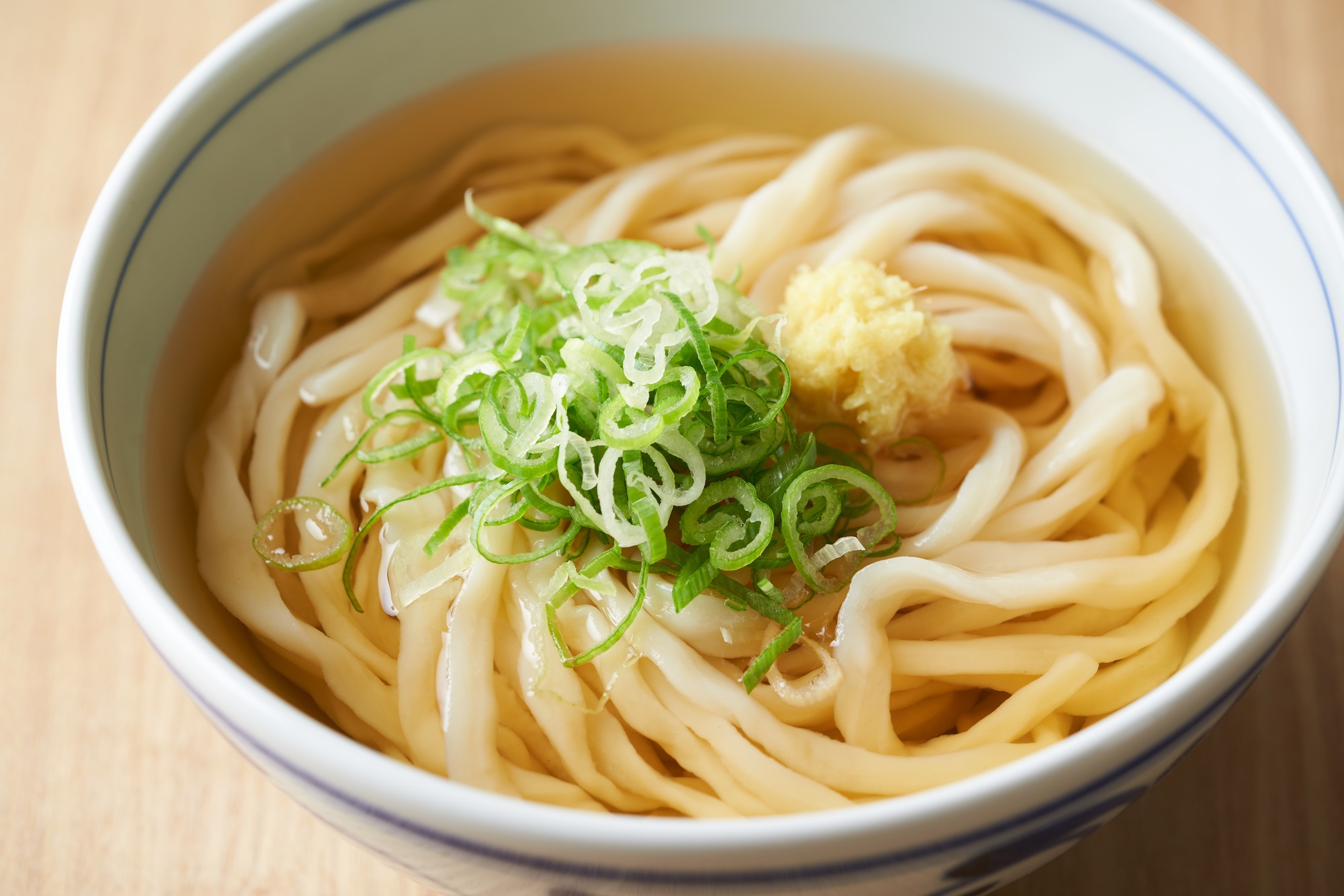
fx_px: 3360
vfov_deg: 15.2
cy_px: 448
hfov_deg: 22.6
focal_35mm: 90
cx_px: 672
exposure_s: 1/125
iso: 100
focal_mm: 90
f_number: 5.6
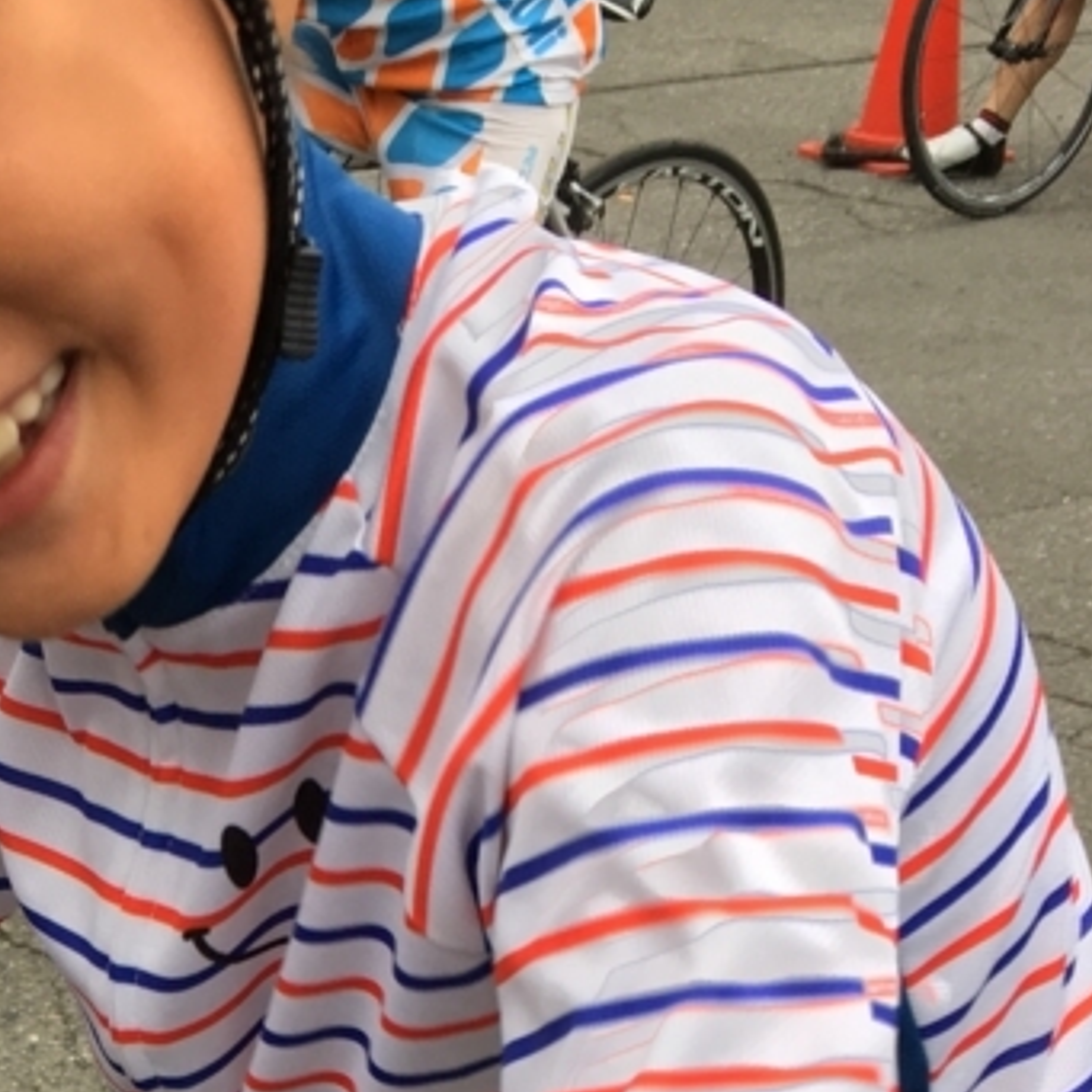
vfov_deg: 21.2
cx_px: -93
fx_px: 2748
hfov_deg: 21.4
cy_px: 1243
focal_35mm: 77
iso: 40
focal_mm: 4.15
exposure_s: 1/120
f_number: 2.2
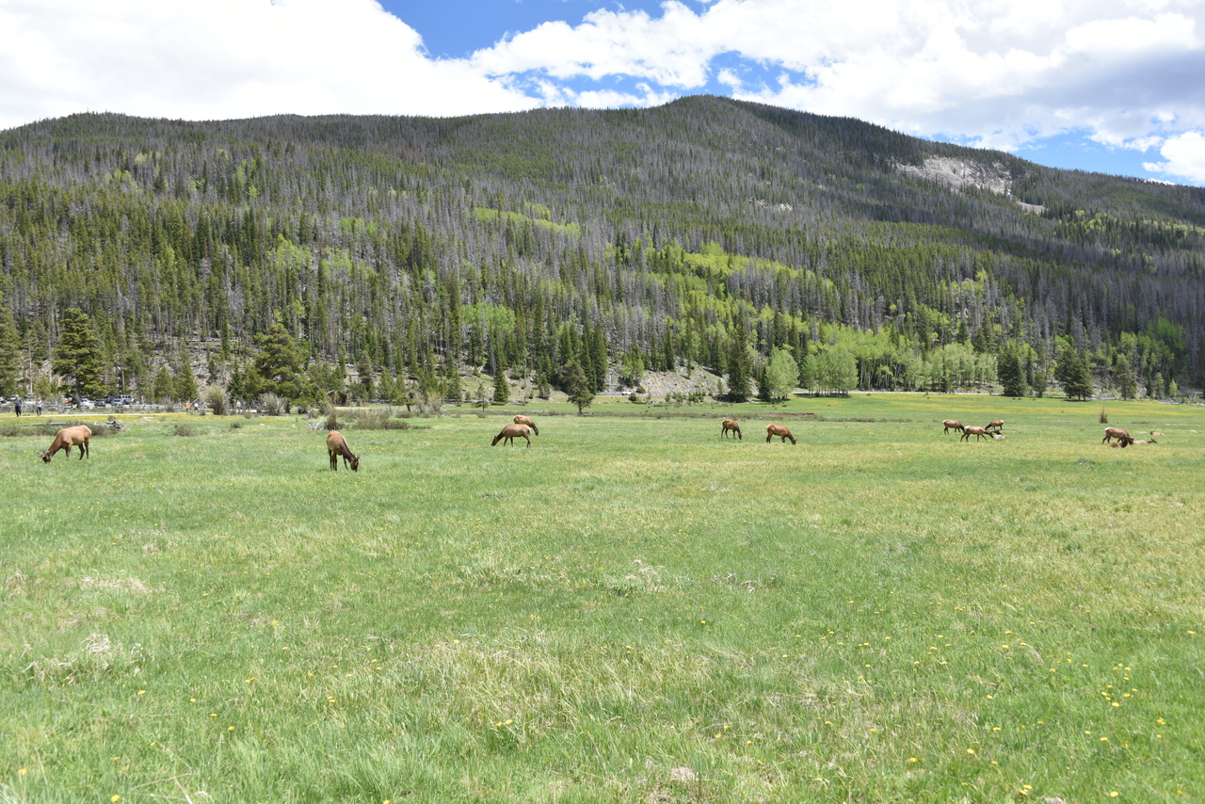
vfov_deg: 46.4
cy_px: 402
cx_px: 602
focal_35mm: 28
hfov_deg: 65.5
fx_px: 937
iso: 100
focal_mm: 28
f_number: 7.1
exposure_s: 1/200
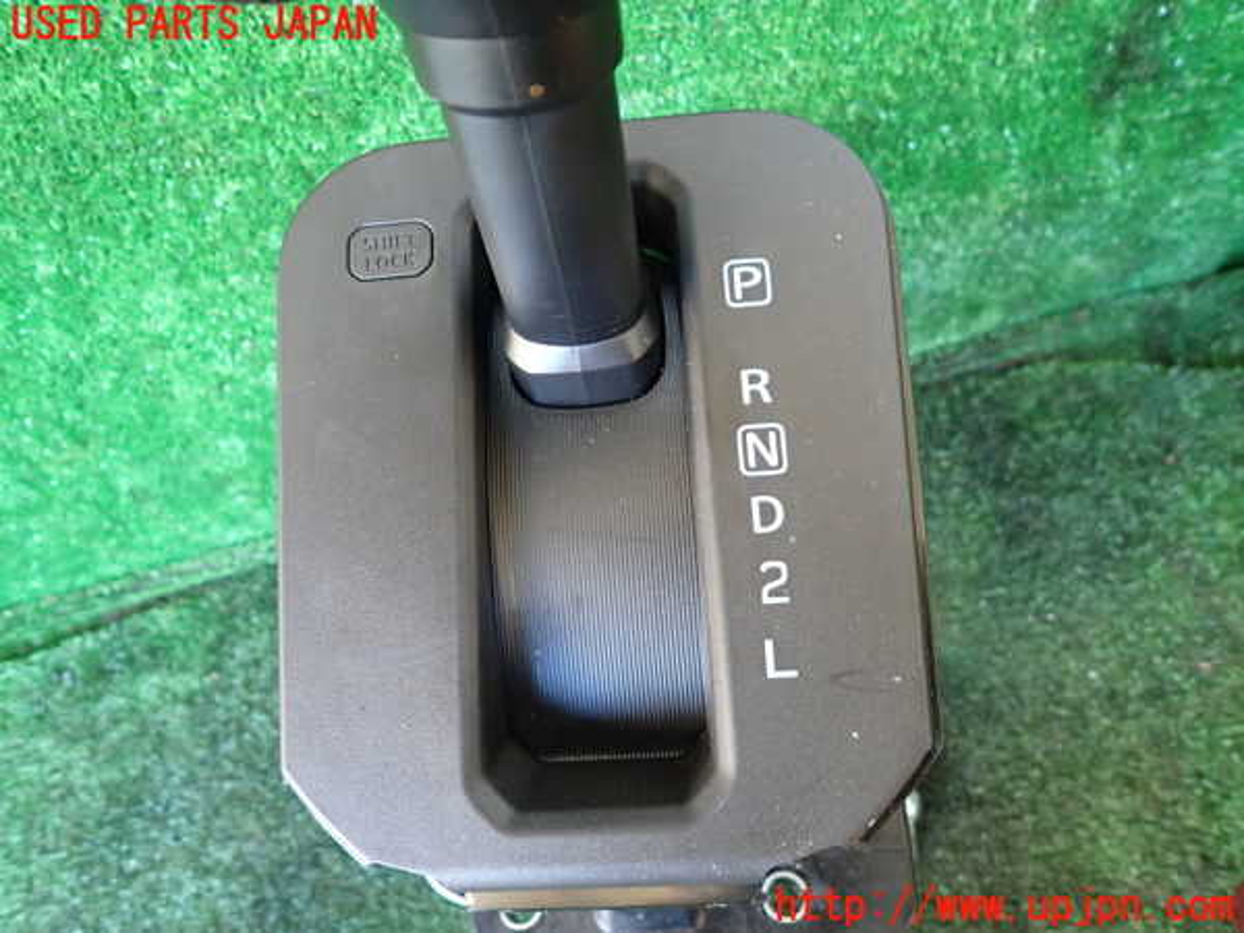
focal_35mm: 25
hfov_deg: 69.4
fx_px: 898
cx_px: 622
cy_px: 466
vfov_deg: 54.9
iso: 400
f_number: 2
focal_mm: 4.5
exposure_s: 1/30
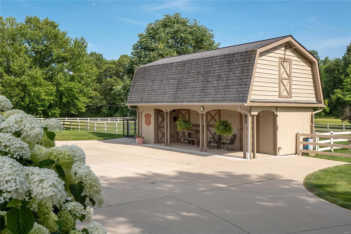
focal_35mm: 36
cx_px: 176
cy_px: 117
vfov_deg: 36.9
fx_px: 351
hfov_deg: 53.1
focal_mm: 18
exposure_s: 1/500
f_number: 8
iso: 400
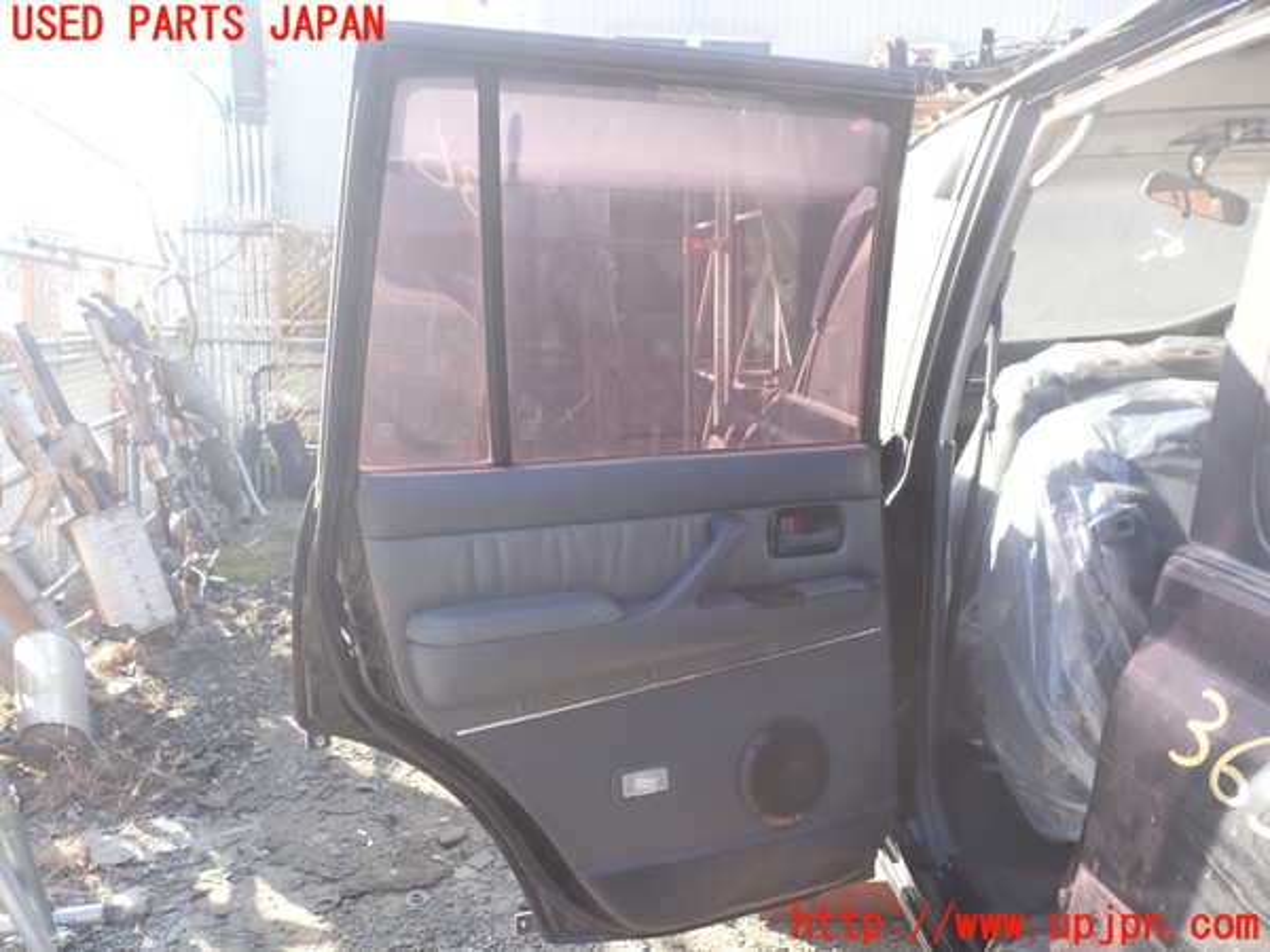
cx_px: 635
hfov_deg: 60.0
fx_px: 1101
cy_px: 476
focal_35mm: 30
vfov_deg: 46.8
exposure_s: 1/125
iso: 100
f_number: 3.2
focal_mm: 5.4
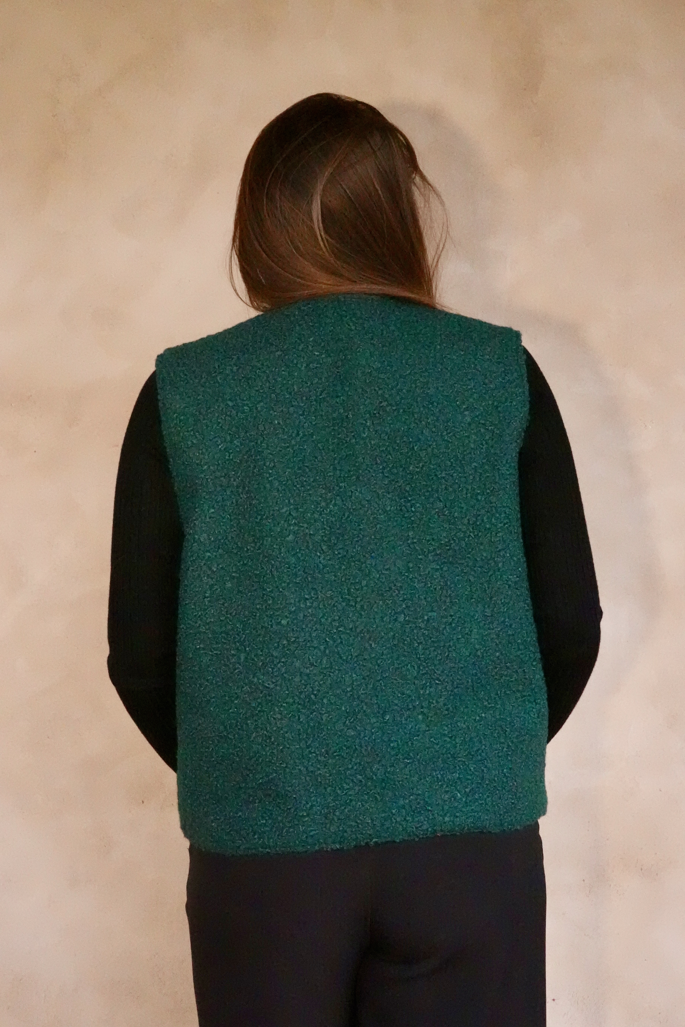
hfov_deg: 28.1
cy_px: 514
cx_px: 342
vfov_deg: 41.1
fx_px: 1370
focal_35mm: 48
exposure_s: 1/100
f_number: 10
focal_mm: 18.24
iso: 6400
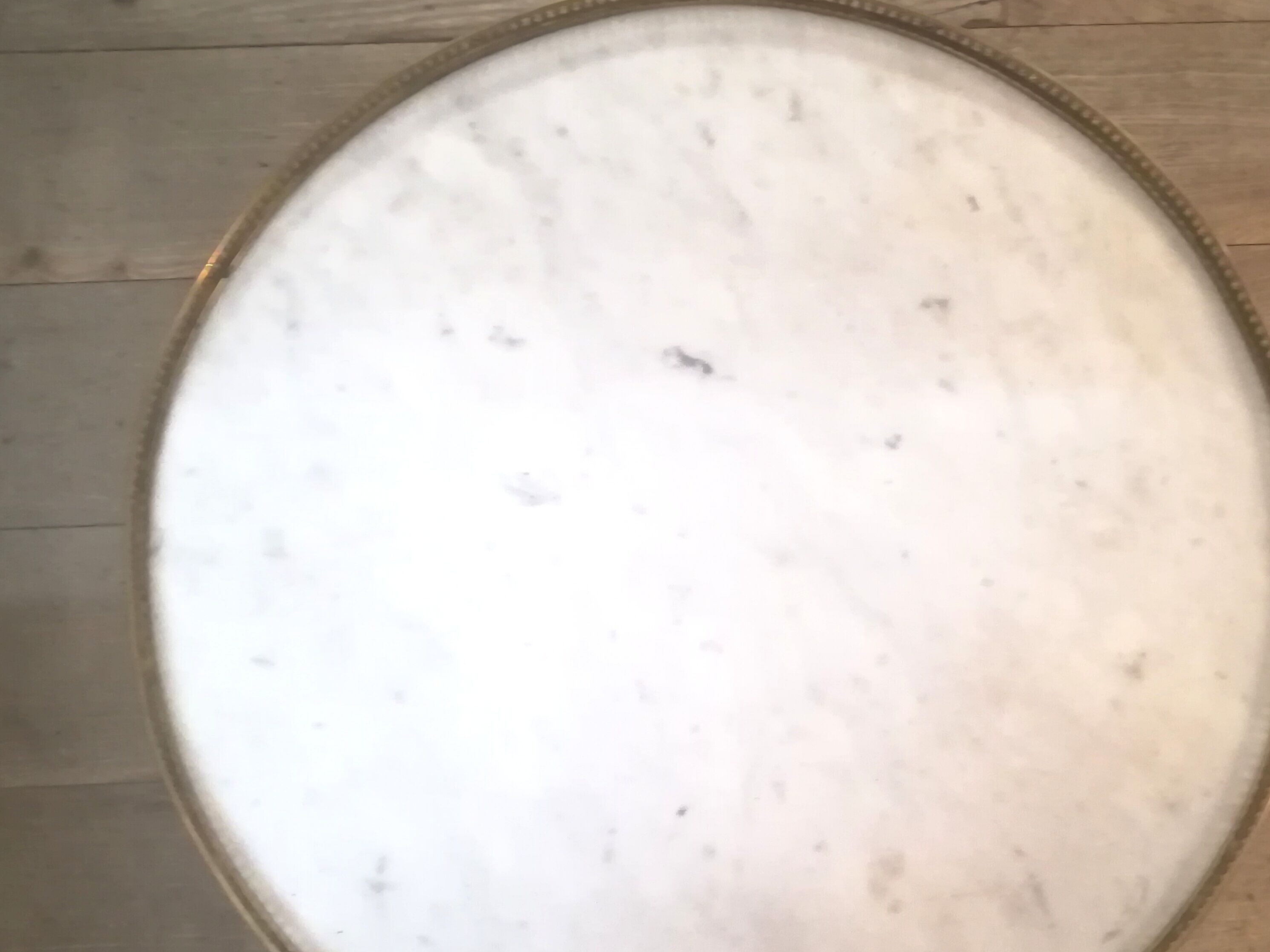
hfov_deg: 42.8
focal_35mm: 44
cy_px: 571
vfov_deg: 32.8
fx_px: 1614
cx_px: 737
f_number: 2.2
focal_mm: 3.83
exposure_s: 1/20
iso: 500
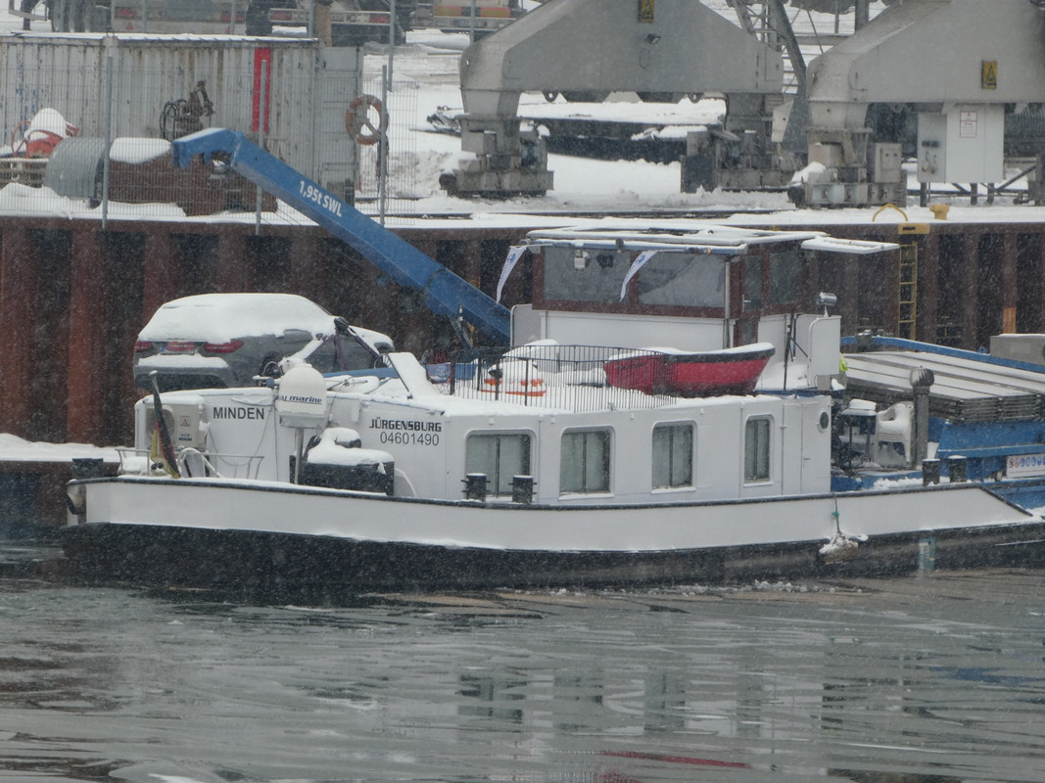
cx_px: 522
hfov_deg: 4.0
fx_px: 15092
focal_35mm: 500
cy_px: 392
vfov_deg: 3.0
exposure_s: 1/125
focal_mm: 89.6
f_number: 6
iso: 100
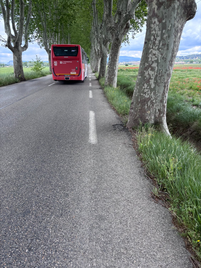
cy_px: 134
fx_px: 201
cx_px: 100
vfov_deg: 67.3
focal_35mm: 26
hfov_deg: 53.1
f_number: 1.6
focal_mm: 5.96
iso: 50
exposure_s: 1/517
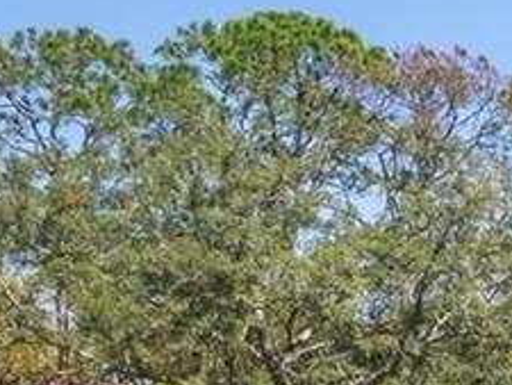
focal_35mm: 205
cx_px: 1625
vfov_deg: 7.1
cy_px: 581
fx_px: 3034
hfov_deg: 8.0
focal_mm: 30
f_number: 9
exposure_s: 1/80
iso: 320
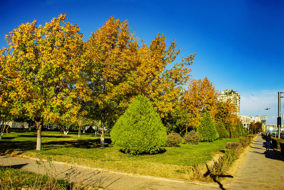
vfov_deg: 46.4
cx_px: 142
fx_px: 221
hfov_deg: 65.5
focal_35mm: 28
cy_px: 95
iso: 125
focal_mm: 28
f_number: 11
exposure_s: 1/125
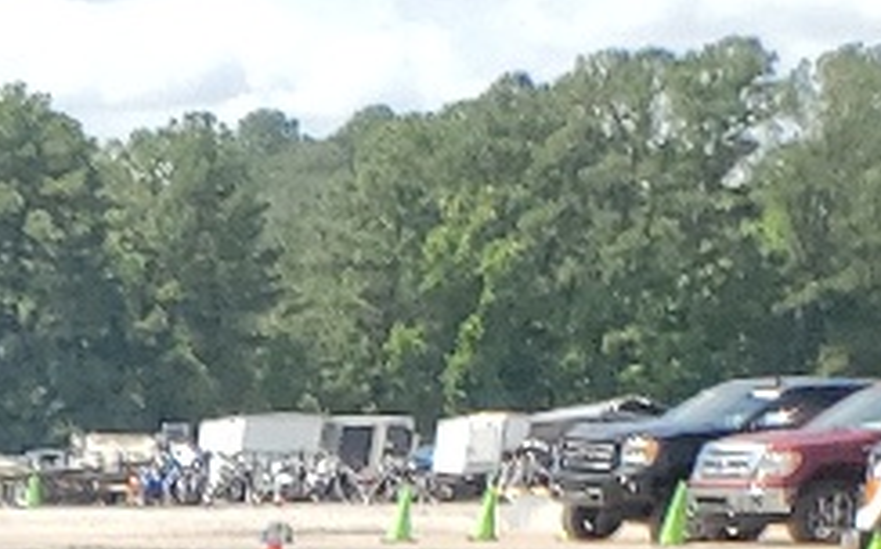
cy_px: 2135
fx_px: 4342
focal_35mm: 181
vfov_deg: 6.1
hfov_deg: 9.1
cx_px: -1820
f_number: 1.5
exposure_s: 1/1667
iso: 50
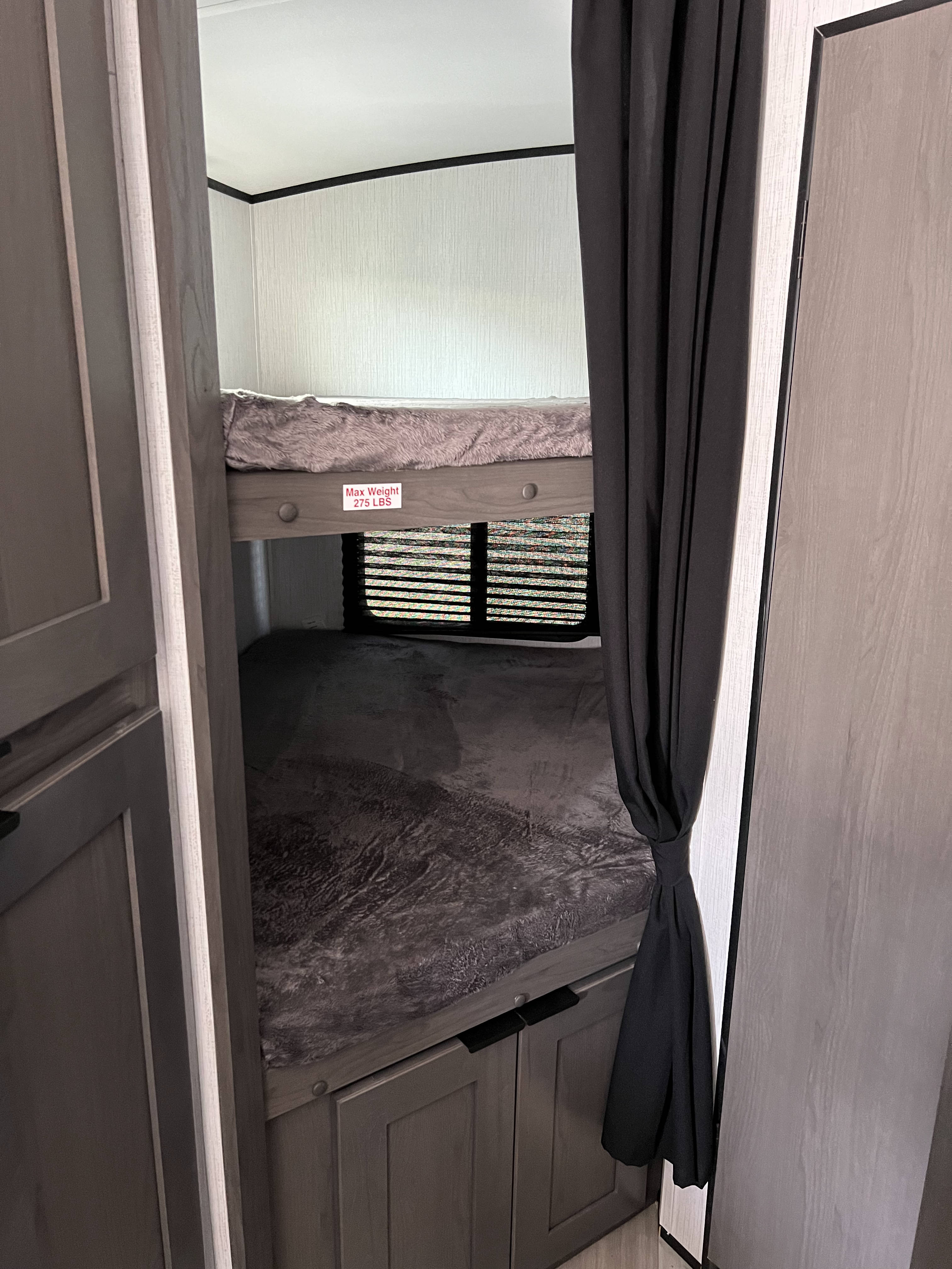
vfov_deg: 67.3
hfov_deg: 53.1
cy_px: 634
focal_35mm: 26
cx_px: 476
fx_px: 953
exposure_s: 1/57
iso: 500
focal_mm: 5.7
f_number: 1.5
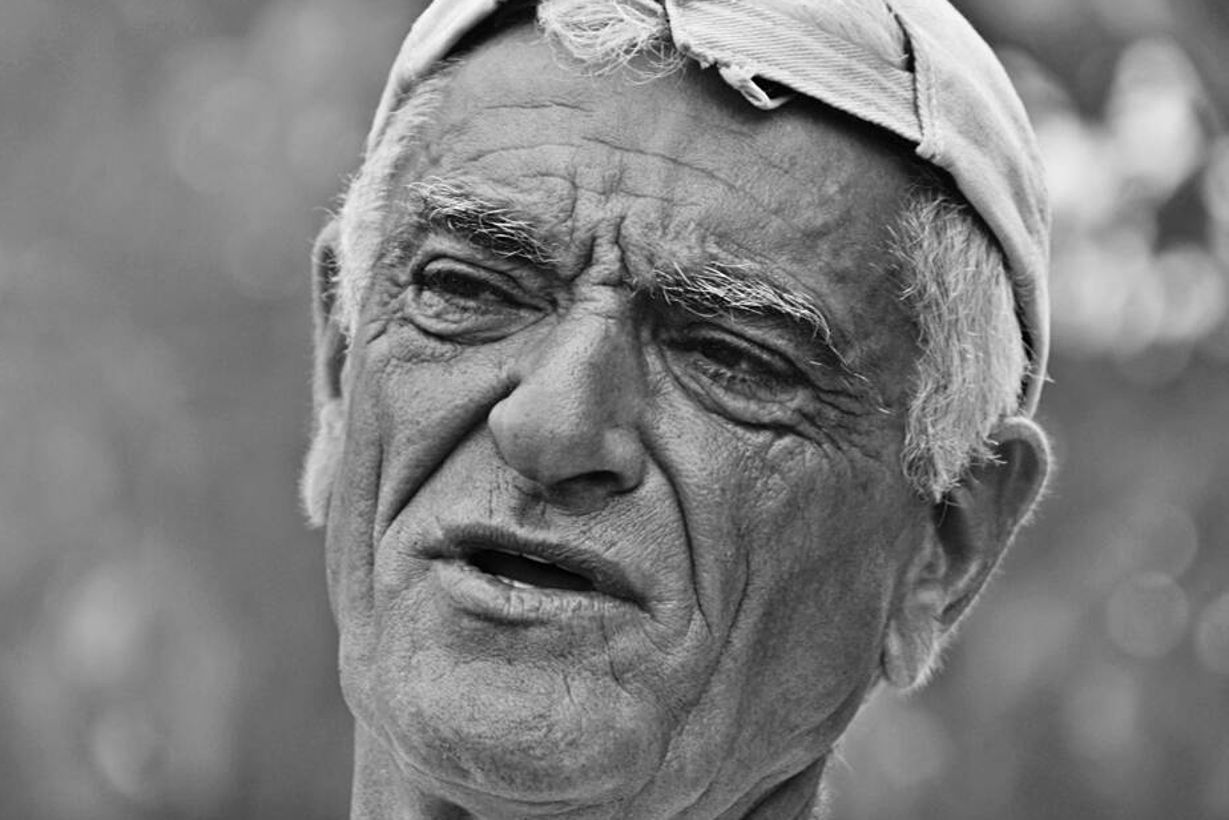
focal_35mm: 380
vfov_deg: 3.6
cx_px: 624
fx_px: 12972
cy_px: 450
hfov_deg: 5.4
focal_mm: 200
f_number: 5.6
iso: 160
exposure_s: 1/500
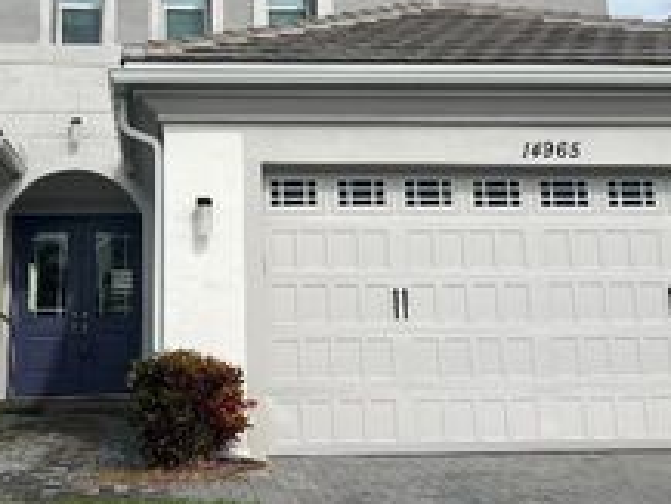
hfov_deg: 31.9
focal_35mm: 60
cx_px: 229
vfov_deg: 23.8
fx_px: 1164
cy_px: 51
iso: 50
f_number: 1.5
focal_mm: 5.7
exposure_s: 1/7463
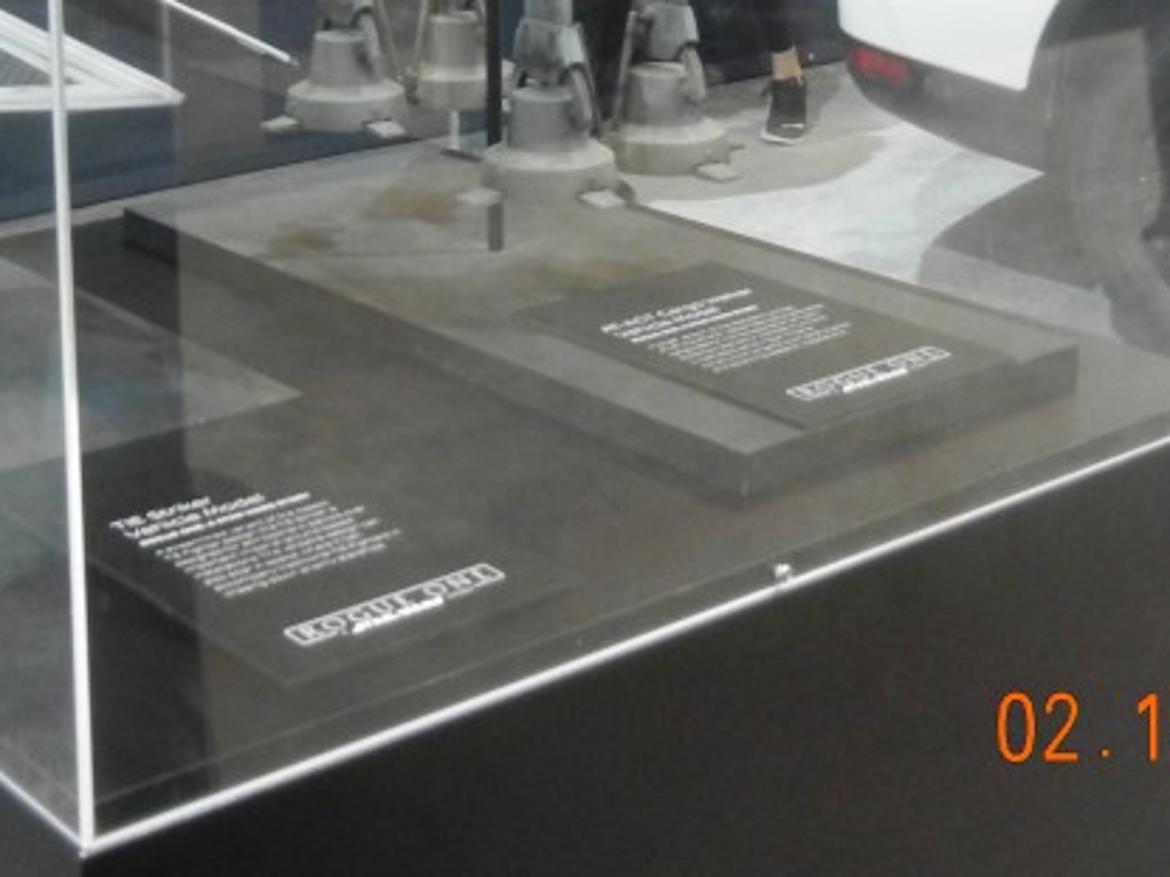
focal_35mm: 74
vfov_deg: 19.0
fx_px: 2500
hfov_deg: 26.3
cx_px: 440
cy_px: -130
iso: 640
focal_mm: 5.4
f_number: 3.5
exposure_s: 1/86.5
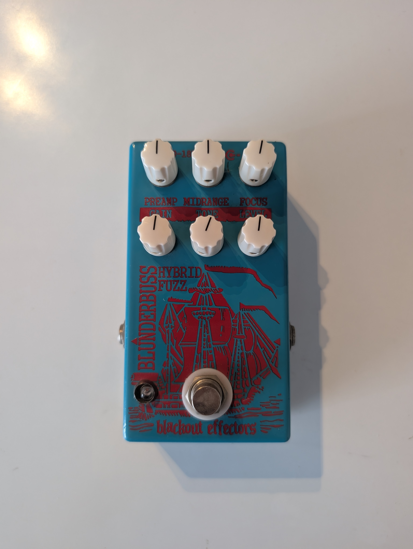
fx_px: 381
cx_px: 206
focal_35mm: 24
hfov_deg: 56.9
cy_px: 274
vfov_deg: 71.5
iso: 119
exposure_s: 1/100
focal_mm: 6.9
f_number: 1.68
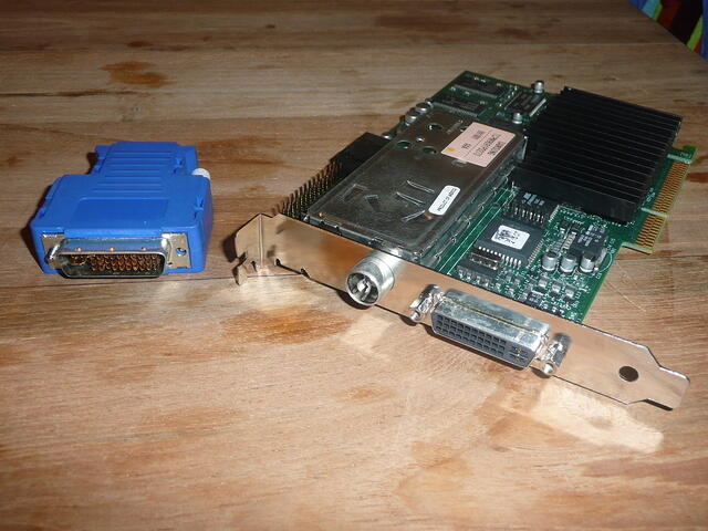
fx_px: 736
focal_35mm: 36
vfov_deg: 39.7
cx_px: 354
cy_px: 266
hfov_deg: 51.4
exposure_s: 1/30
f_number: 3.7
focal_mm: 5.8
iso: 100
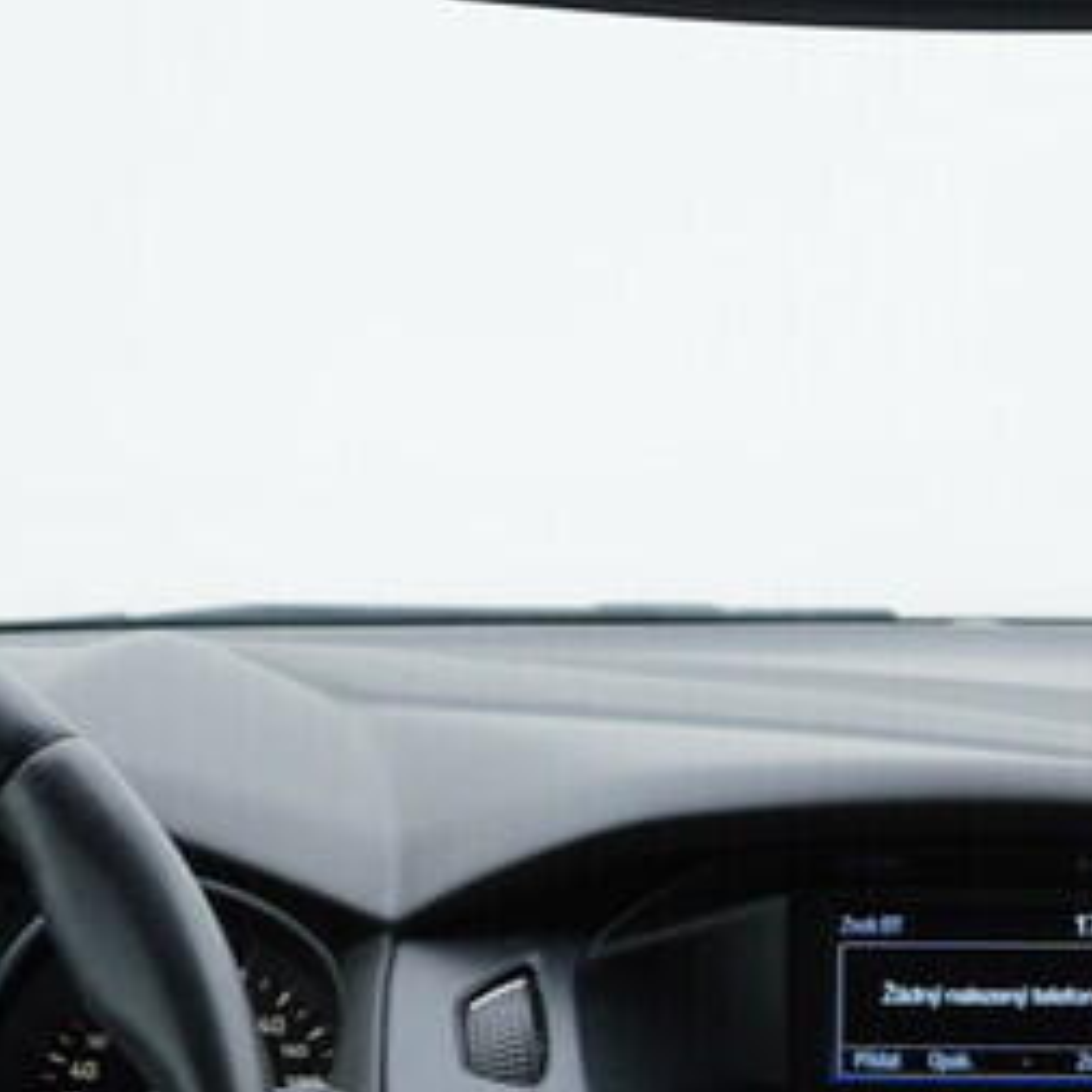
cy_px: 1120
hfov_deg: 14.0
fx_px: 4426
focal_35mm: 124
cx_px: 885
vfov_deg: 13.8
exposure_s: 1/50
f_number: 3.2
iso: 125
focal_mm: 24
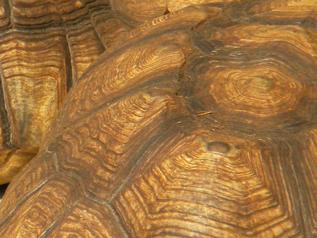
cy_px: 135
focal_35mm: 428
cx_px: 37
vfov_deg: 3.5
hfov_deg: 4.6
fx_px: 3920
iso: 80
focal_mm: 26.8
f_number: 5
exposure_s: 1/448
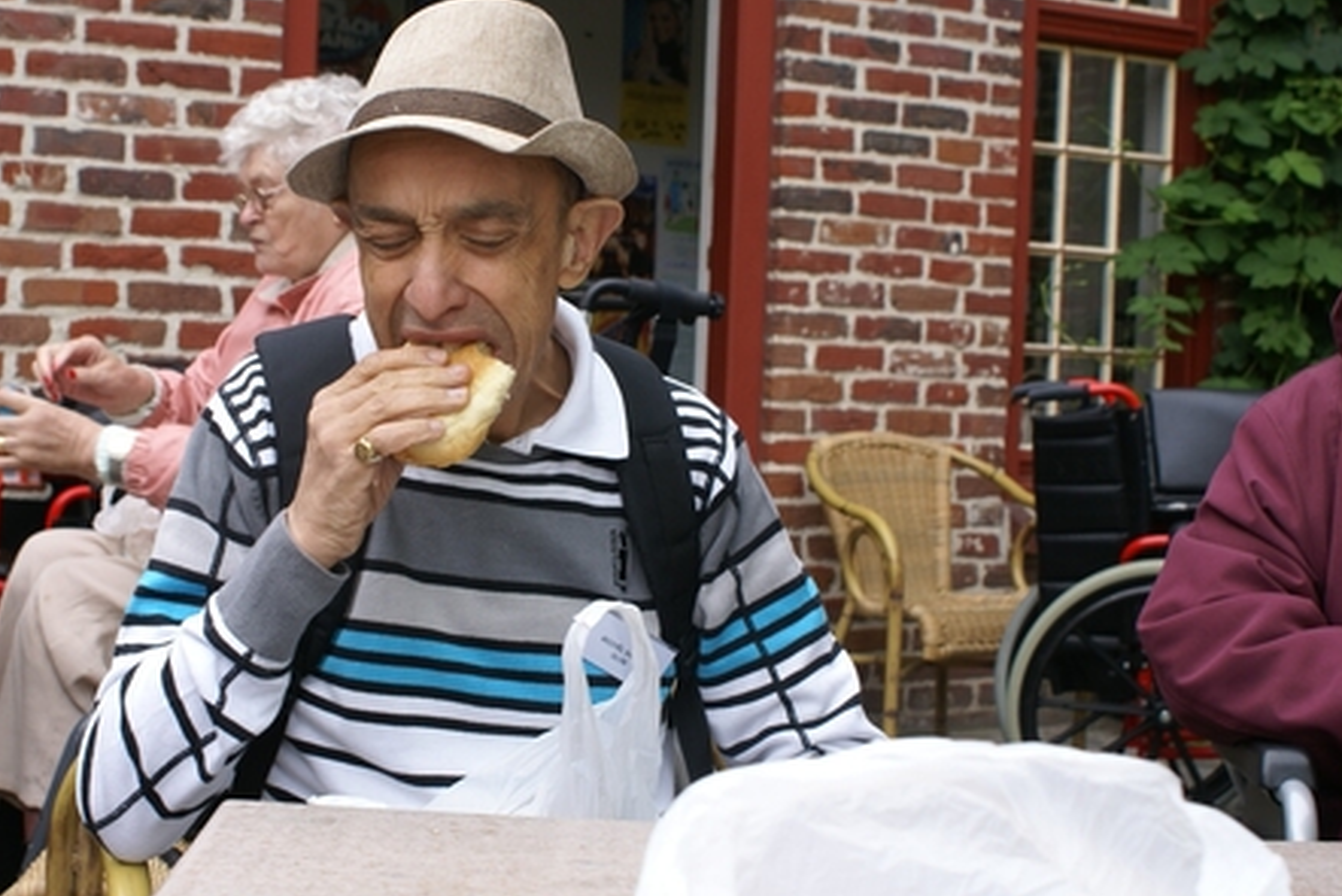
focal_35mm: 57
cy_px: 425
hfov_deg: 34.9
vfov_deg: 23.8
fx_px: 2125
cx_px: 550
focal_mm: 28
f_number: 5.6
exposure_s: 1/60
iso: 100
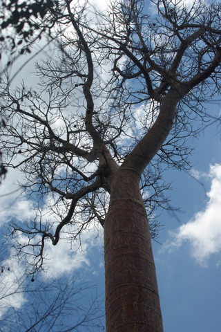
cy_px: 166
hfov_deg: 18.2
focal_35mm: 75
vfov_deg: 27.0
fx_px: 691
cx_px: 110
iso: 100
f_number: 8
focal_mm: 50
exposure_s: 1/500
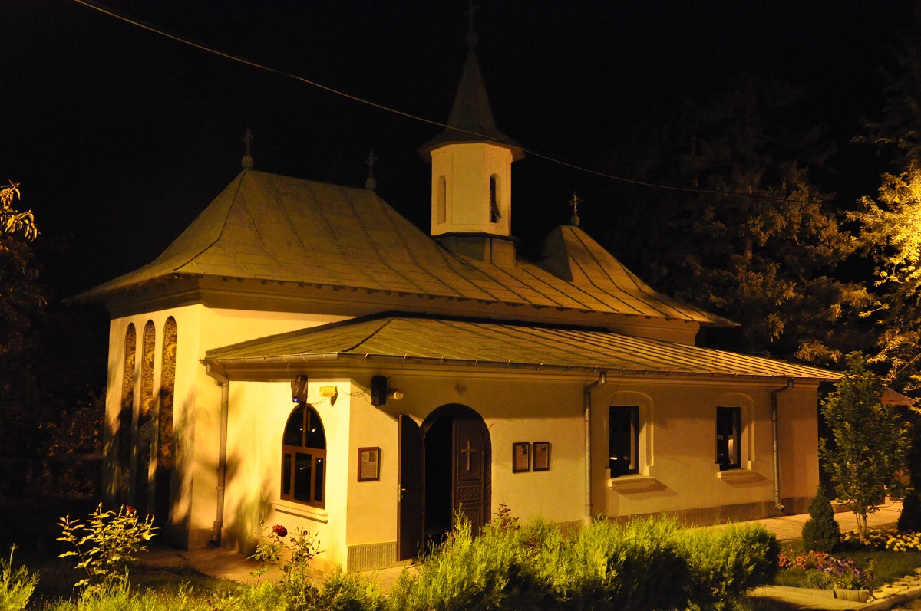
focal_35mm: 36
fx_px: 920
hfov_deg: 53.2
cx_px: 460
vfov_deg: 36.8
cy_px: 306
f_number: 5.6
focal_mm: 24
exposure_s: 1/6
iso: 3200
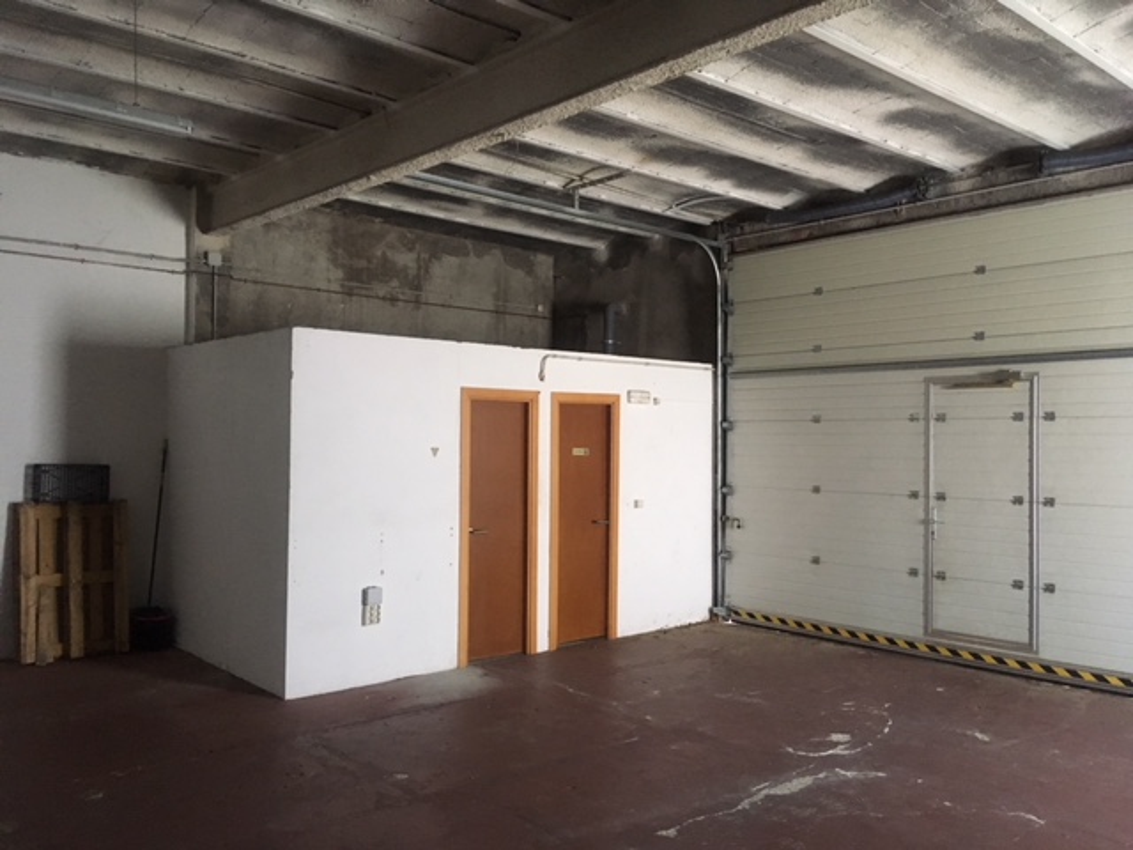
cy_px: 425
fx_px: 949
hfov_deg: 61.7
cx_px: 566
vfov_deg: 48.2
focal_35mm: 29
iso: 200
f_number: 2.2
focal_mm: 4.15
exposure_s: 1/25
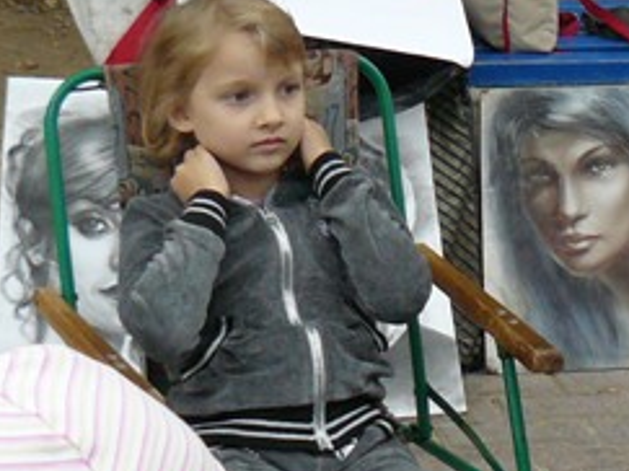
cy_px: 386
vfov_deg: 15.4
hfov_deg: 20.1
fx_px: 1725
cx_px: 598
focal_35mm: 95
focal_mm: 6
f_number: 2.8
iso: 200
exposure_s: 1/80
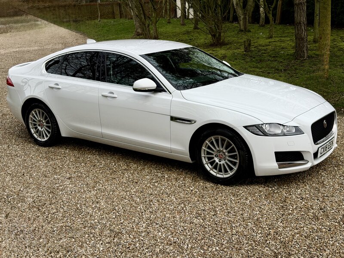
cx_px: 172
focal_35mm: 48
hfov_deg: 39.7
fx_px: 477
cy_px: 129
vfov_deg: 30.3
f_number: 1.78
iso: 64
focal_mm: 6.76
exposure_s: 1/1608
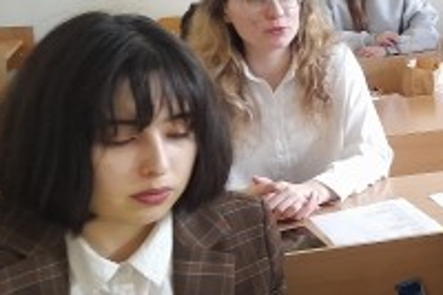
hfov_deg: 27.5
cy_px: 94
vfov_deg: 20.8
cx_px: 523
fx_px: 799
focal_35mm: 65
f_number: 2
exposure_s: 1/33
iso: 320
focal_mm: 4.6
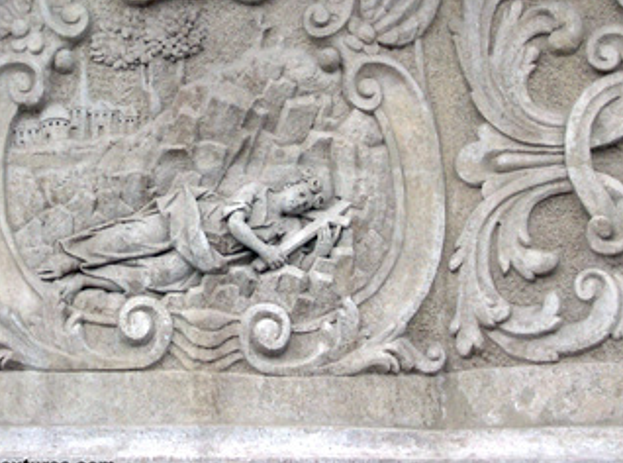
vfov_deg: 7.6
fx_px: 3478
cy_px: 79
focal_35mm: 194
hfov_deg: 10.2
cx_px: 186
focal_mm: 22.8
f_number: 4.8
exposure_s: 1/100
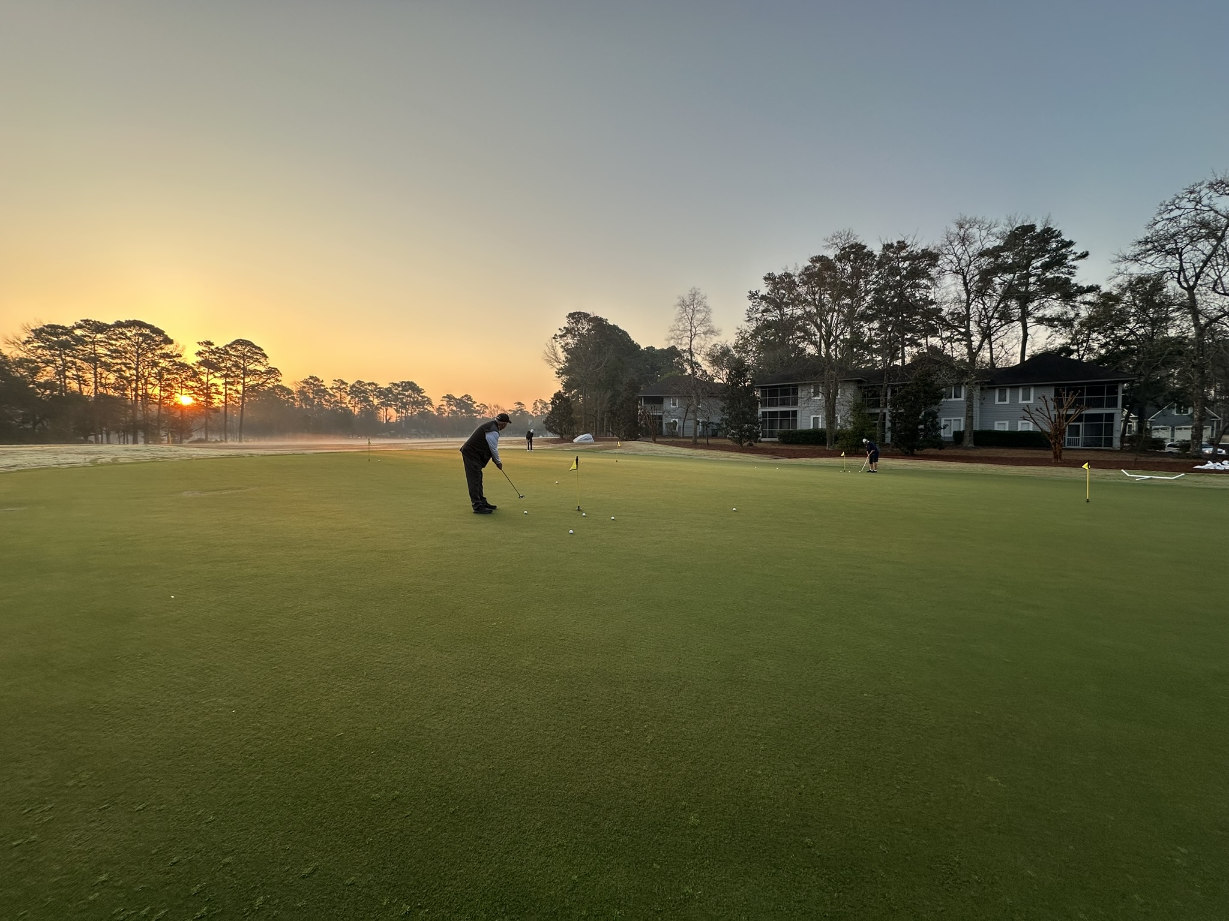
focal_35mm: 14
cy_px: 460
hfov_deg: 102.1
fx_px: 497
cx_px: 614
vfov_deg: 85.7
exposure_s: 1/250
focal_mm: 2.22
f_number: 2.2
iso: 40
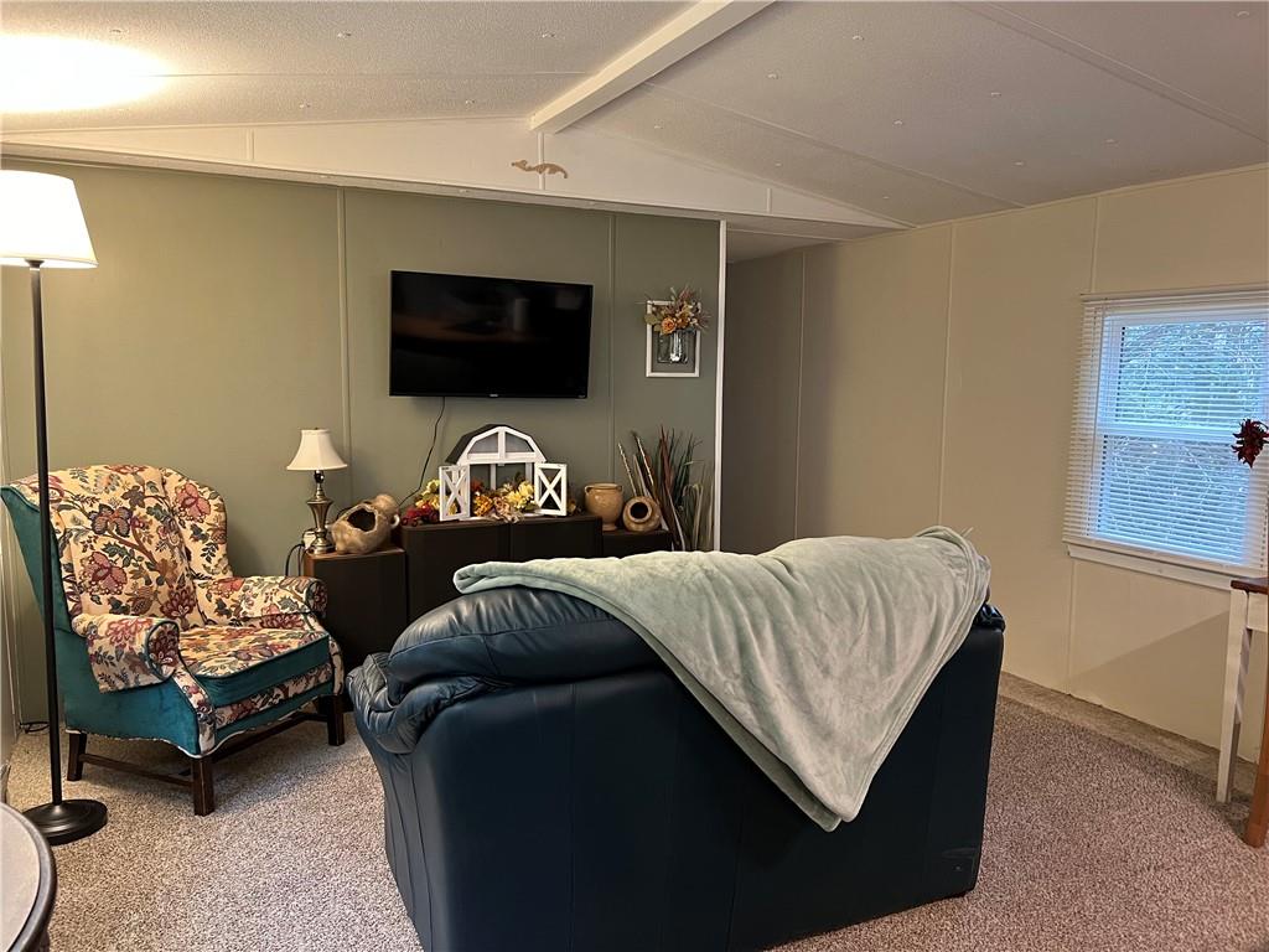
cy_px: 476
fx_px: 953
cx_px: 634
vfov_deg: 53.1
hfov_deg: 67.3
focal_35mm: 26
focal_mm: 5.7
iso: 320
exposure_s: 1/60
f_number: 1.5
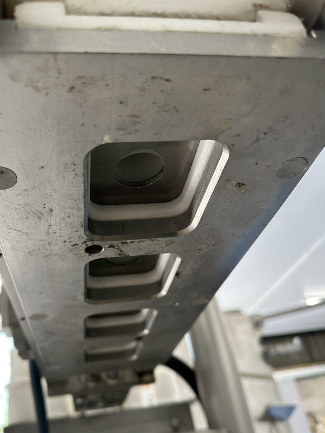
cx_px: 130
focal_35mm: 29
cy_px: 248
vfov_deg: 61.4
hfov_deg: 48.0
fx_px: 363
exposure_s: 1/100
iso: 160
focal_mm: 6.86
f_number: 1.78
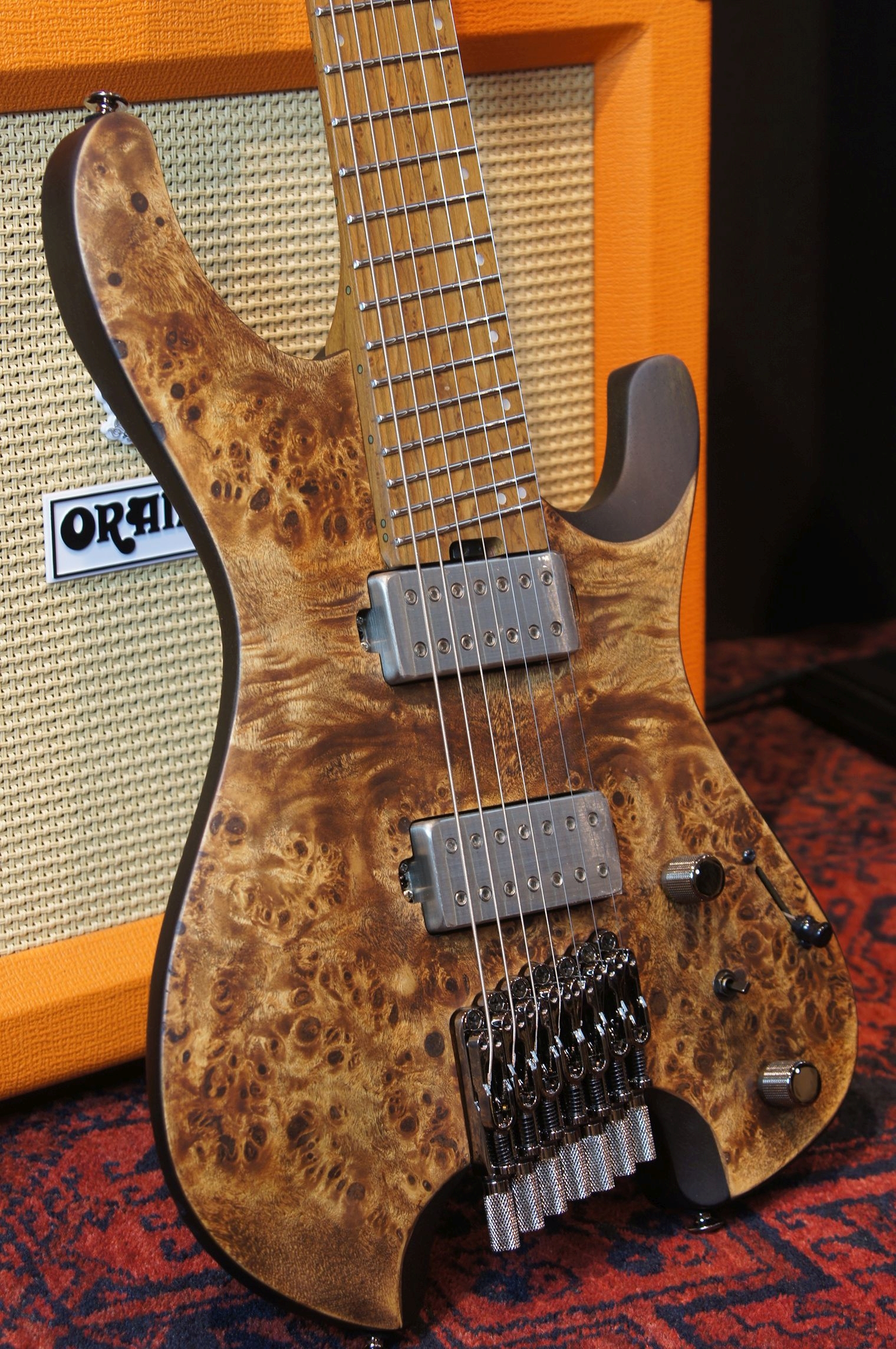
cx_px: 448
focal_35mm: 82
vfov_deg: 24.6
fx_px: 3087
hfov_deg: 16.5
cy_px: 674
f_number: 6.3
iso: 100
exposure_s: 1/4
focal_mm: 55
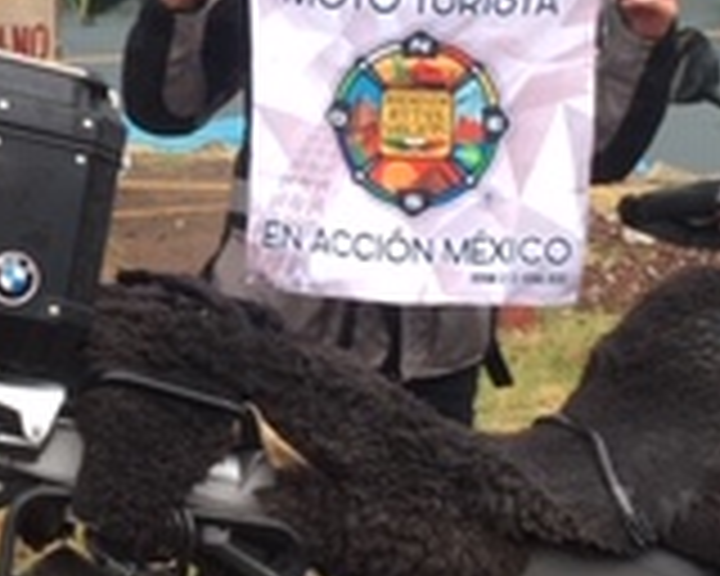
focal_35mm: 113
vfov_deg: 13.6
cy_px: 207
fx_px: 2408
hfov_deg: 16.9
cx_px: 148
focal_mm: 4.15
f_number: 2.2
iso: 25
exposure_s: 1/60
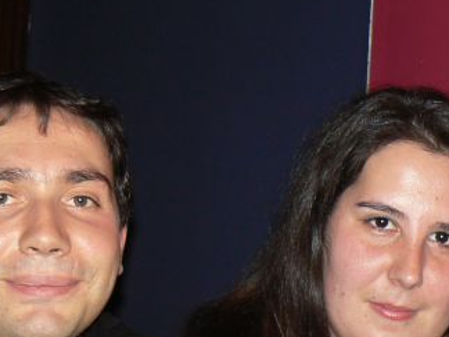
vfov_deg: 17.2
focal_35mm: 85
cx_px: 212
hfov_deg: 23.0
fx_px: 1103
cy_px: 269
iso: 100
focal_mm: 6
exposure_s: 1/30
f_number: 2.8
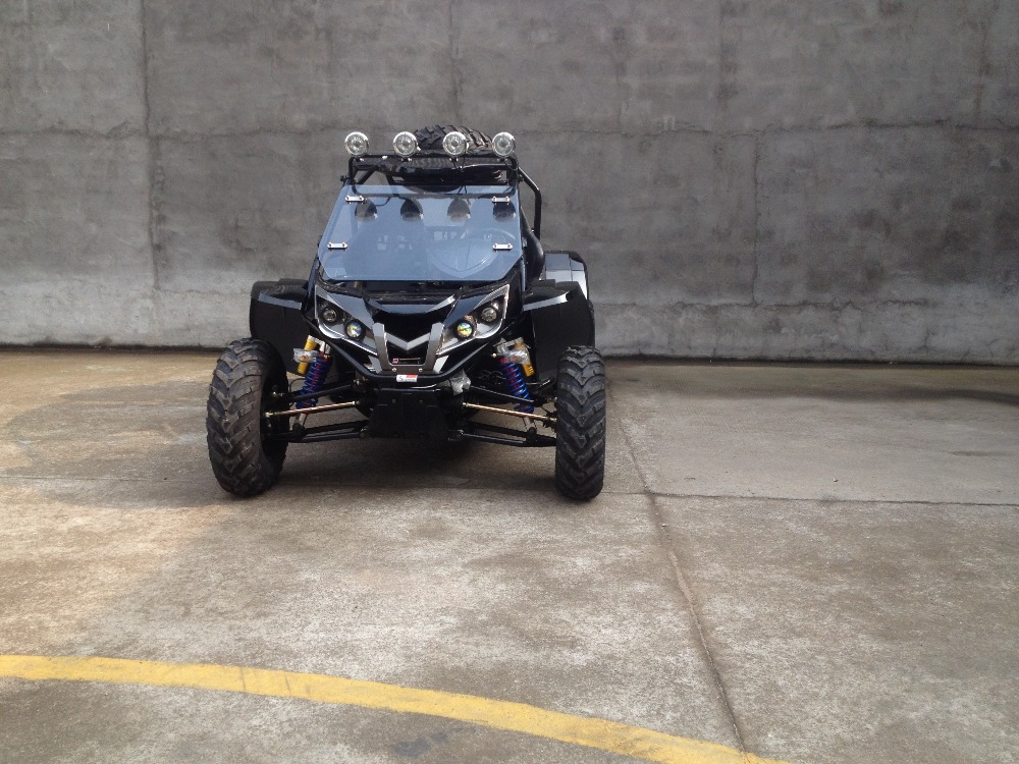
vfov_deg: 40.7
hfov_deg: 52.6
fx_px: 1030
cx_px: 510
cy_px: 382
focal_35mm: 35
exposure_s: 1/501
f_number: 2.4
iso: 50
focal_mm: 4.28
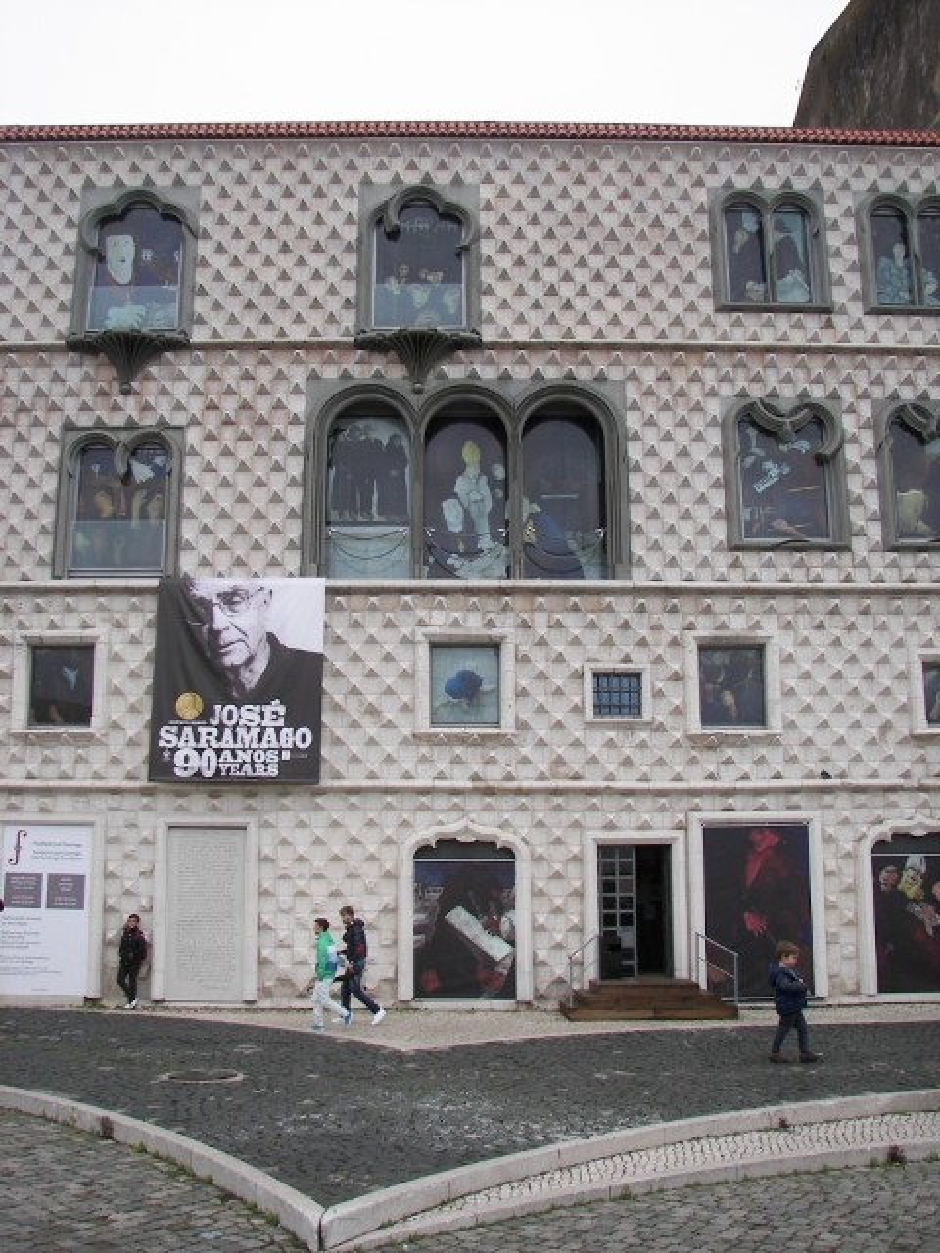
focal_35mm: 36
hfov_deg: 39.7
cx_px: 470
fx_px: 1303
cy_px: 626
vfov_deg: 51.4
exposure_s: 1/250
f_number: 2.8
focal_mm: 6
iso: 50
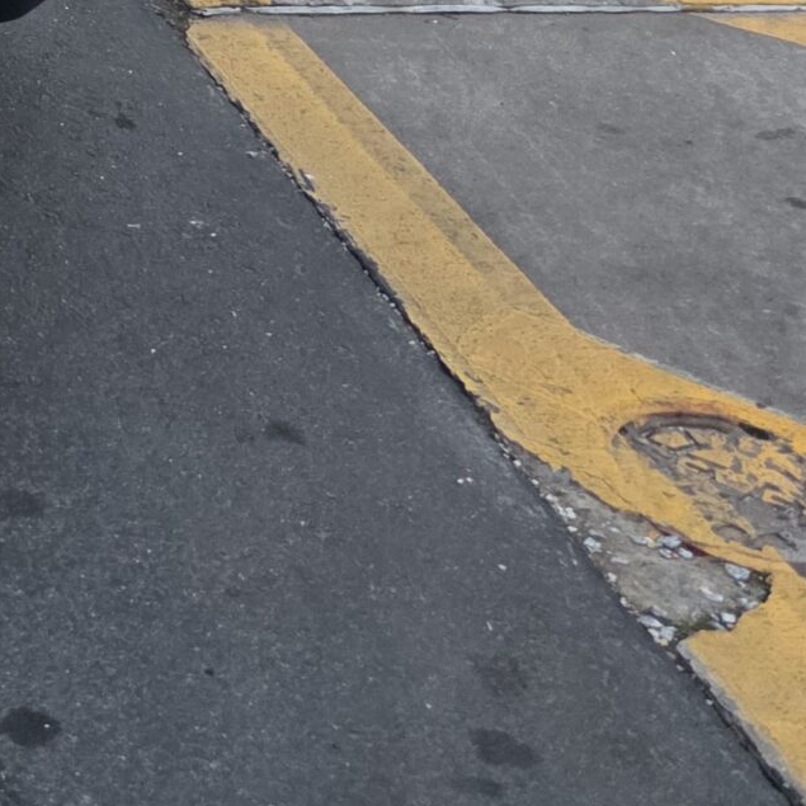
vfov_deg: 18.6
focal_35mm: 82
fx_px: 2160
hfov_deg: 16.6
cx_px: -745
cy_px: -407
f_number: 1.7
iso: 320
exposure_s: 1/120
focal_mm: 6.3
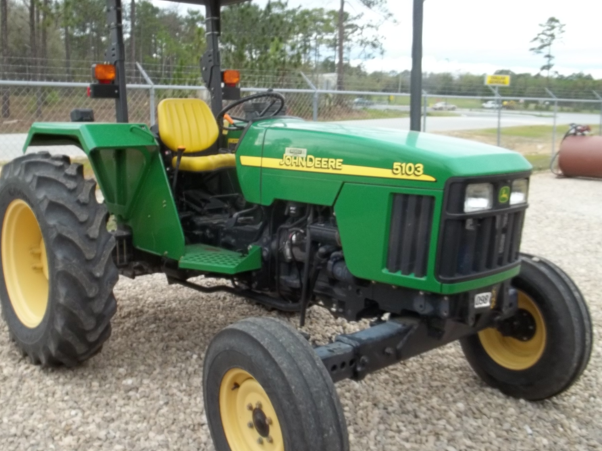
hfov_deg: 48.8
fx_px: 661
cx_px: 257
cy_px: 217
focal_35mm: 38
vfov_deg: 37.7
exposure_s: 1/100
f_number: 3.3
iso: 64
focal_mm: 5.9
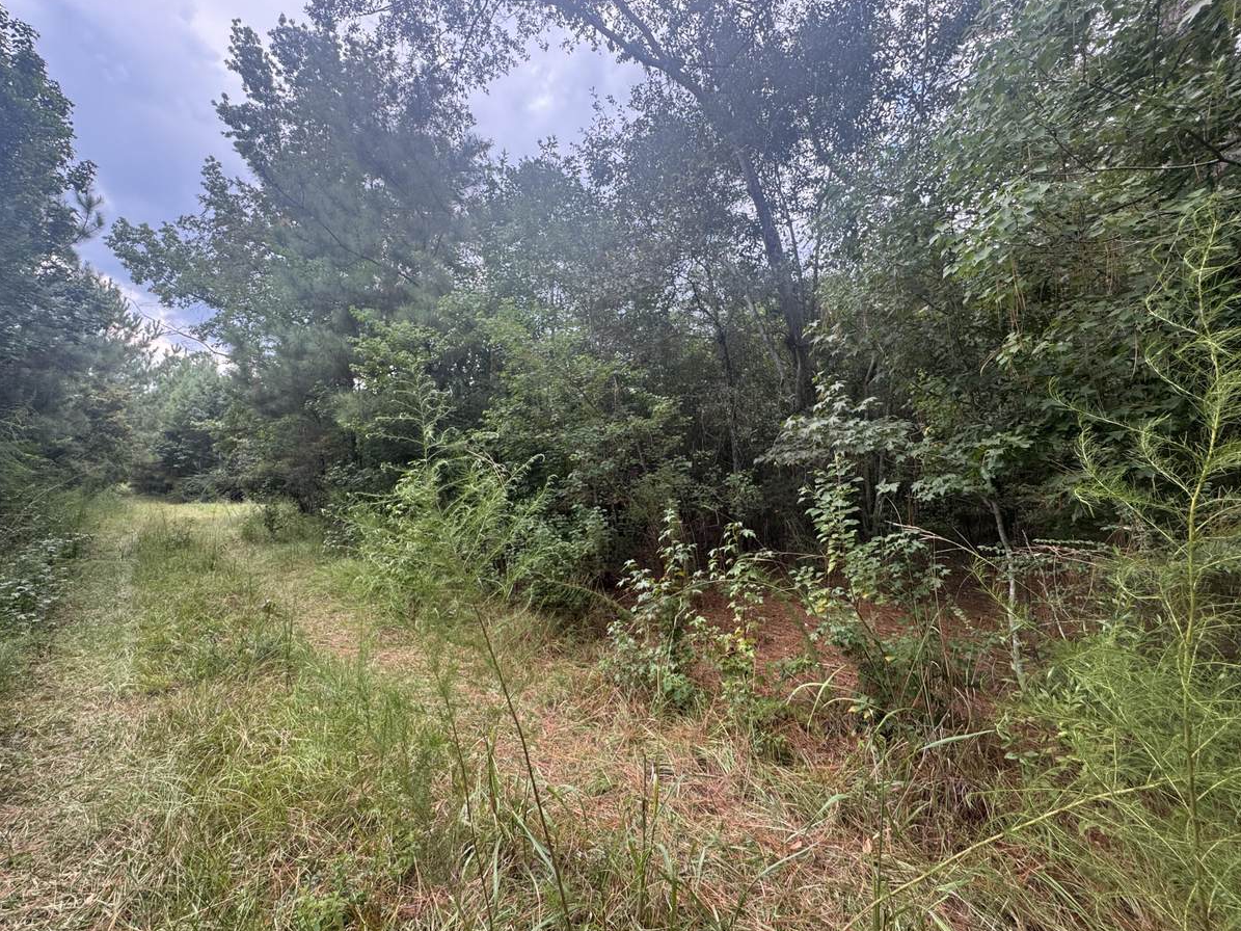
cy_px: 443
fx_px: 538
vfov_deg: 81.7
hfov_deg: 98.1
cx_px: 597
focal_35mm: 15
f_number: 2.2
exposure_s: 1/142
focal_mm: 2.22
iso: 40
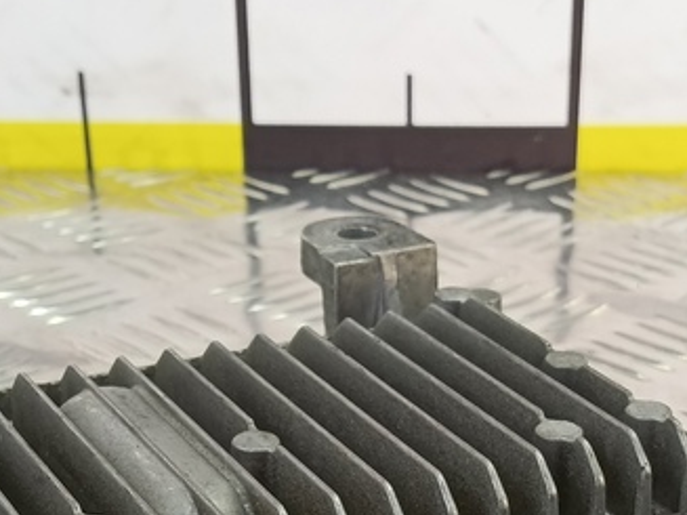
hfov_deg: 27.0
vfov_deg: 18.7
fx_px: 1428
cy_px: 700
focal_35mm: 72
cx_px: 410
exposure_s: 1/50
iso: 127
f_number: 1.6
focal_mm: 4.11
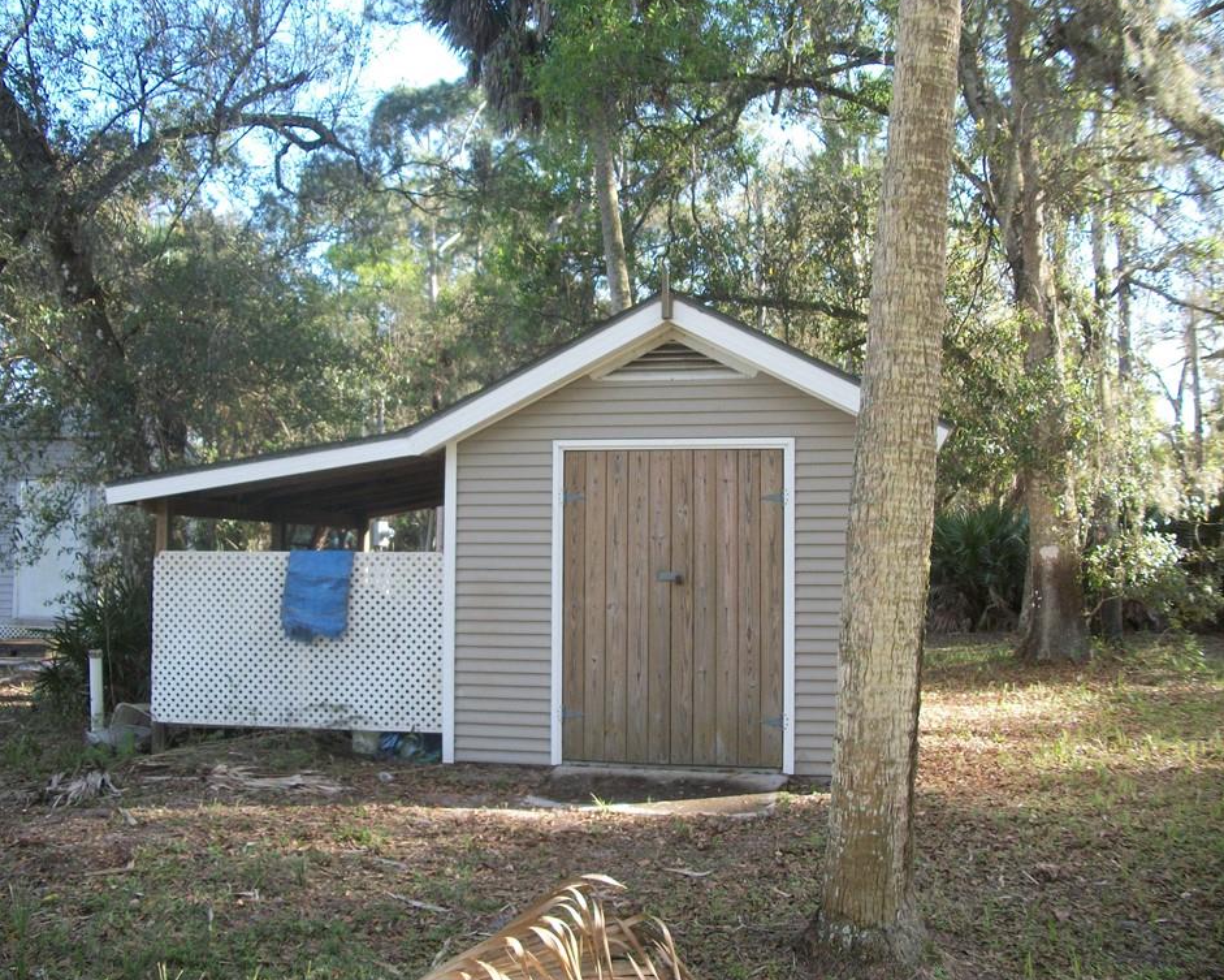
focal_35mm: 34
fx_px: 1232
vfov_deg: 43.4
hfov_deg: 52.8
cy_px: 483
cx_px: 561
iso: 80
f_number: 2.9
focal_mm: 5.7
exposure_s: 1/160
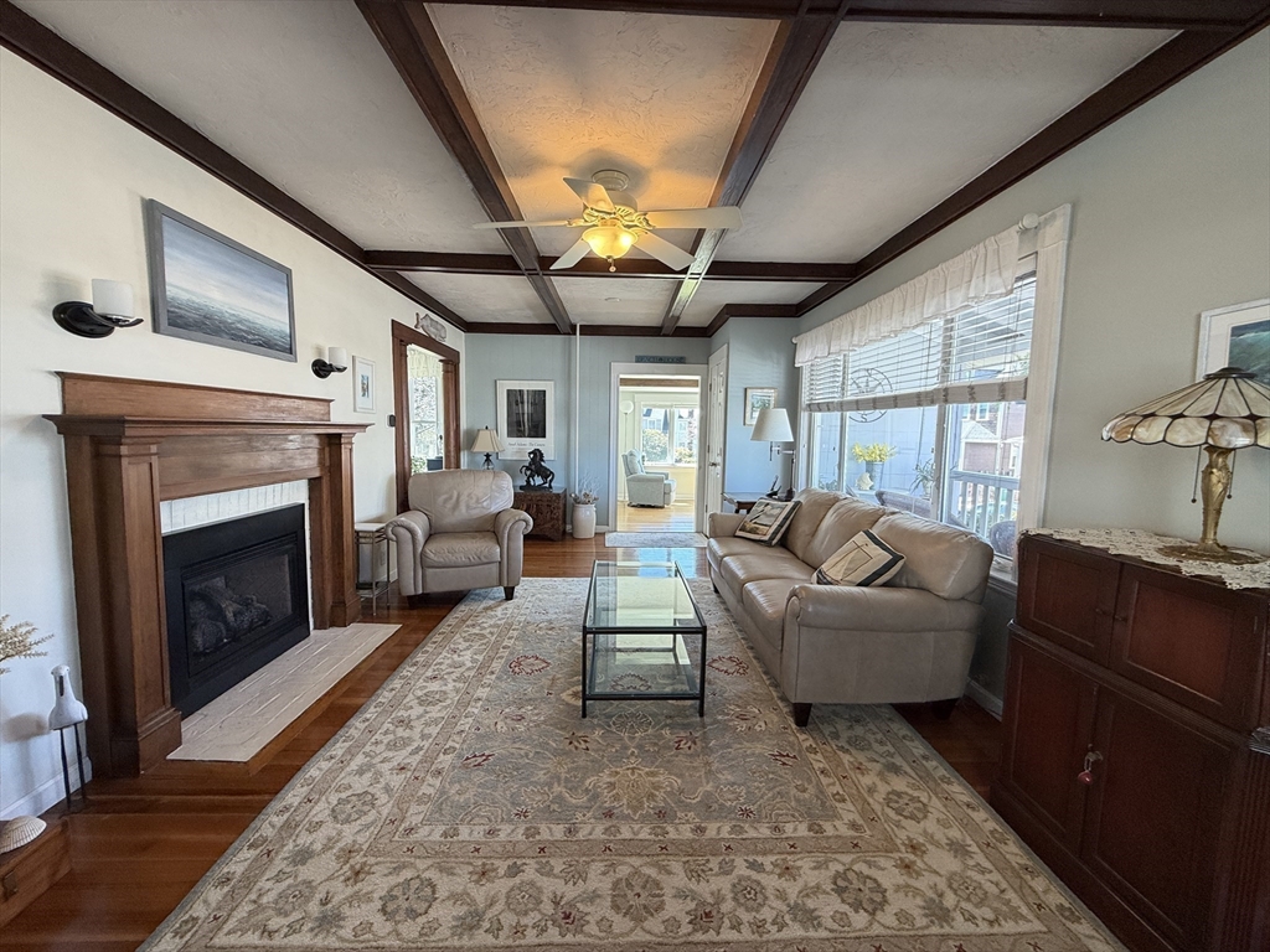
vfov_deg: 85.7
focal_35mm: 14
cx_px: 635
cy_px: 476
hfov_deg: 102.1
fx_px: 514
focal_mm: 2.22
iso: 200
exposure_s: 1/60
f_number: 2.2
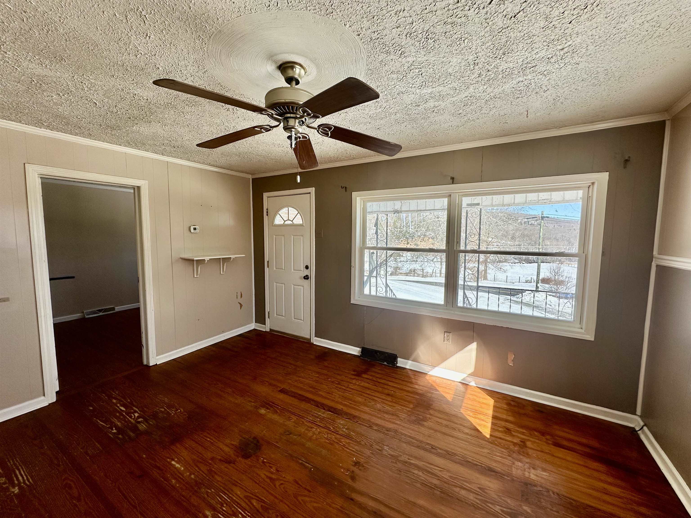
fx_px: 279
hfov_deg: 102.1
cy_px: 259
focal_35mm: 14
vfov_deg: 85.7
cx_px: 346
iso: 40
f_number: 2.2
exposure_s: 1/309
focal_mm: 2.22
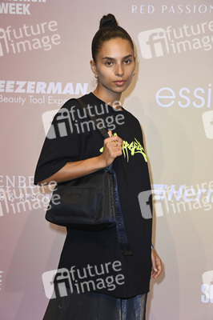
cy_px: 160
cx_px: 106
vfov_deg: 28.9
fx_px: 622
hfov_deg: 19.4
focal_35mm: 70
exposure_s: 1/250
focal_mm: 70
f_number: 5
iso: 400
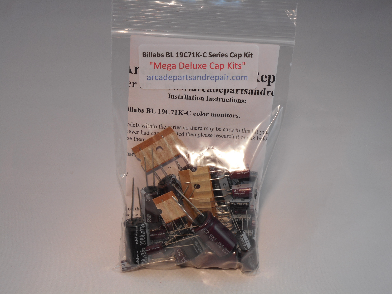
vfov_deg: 24.8
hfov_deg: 32.7
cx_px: 196
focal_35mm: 59
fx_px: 668
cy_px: 147
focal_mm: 10.5
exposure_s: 1/30
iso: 110
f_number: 5.1
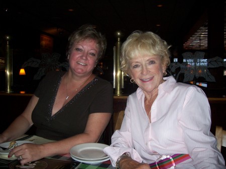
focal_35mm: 34
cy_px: 84
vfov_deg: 41.8
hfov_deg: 54.0
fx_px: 222
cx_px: 113
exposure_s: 1/60
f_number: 2.7
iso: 125
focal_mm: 5.6
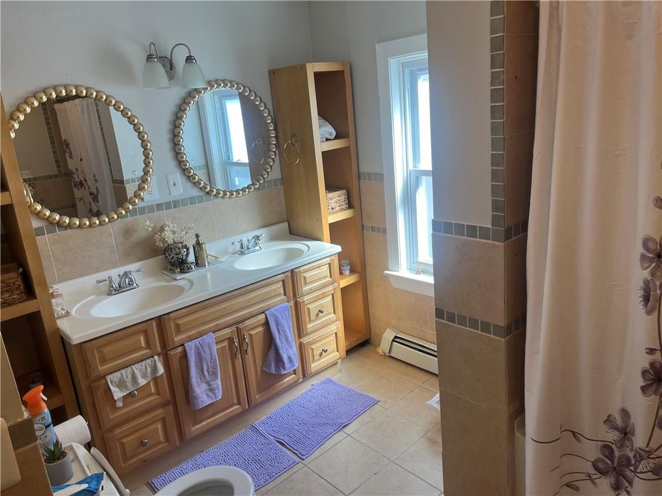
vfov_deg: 53.1
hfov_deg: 67.3
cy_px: 248
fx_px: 497
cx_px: 331
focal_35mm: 26
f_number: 1.6
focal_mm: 5.1
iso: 40
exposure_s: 1/120
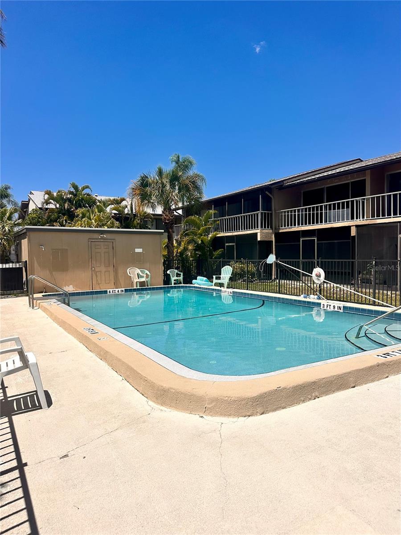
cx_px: 200
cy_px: 268
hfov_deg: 56.8
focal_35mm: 24
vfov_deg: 71.6
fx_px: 371
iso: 80
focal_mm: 6.86
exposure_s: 1/10753
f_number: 1.78
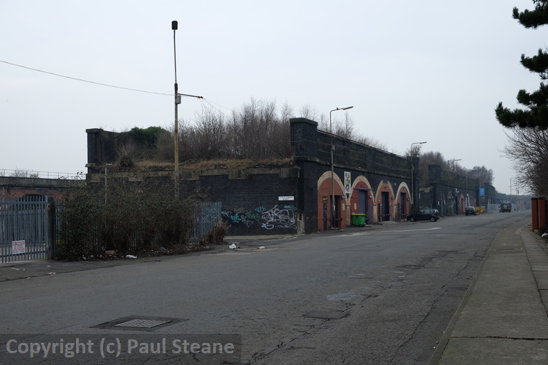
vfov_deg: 31.9
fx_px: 639
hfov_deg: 46.4
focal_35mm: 42
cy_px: 182
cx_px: 274
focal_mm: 27.7
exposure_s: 1/200
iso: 400
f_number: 5.6
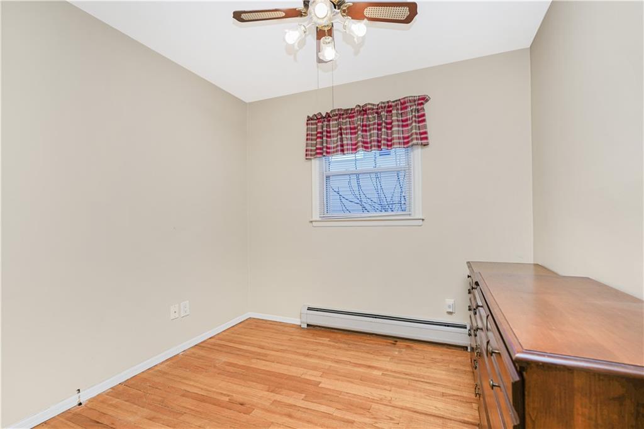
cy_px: 214
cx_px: 322
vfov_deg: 72.0
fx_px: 295
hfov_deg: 95.0
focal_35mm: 16
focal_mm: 16.5
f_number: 4.5
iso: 50
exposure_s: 1/40
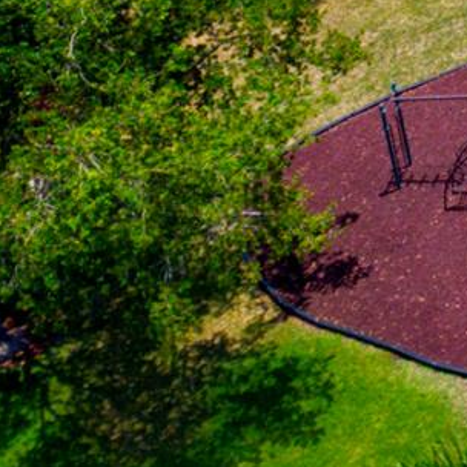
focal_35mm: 155
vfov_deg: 10.1
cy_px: -584
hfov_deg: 9.2
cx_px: 1373
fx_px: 2366
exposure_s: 1/1200
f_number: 2.2
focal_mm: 4.7
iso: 100
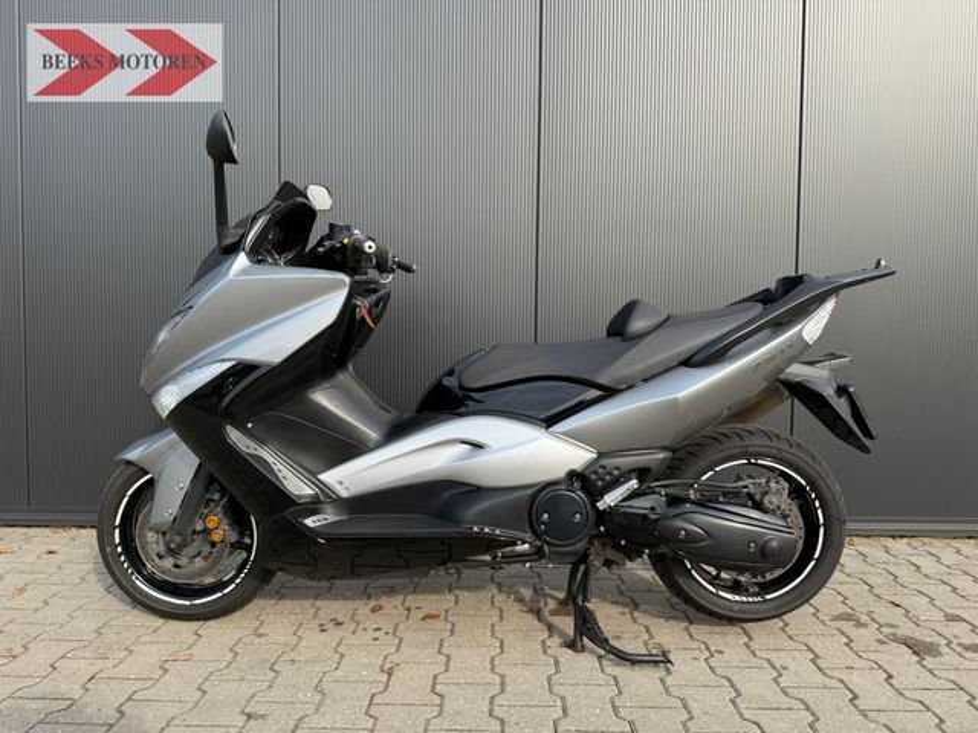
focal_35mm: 24
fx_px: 678
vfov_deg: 56.8
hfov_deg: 71.6
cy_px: 366
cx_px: 489
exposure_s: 1/1464
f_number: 1.78
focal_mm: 6.76
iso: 100
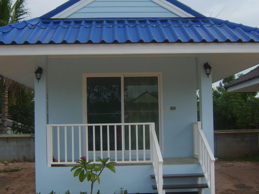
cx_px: 127
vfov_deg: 31.5
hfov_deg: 41.2
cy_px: 107
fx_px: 344
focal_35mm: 46
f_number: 2.8
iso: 50
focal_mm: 7.4
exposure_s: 1/750
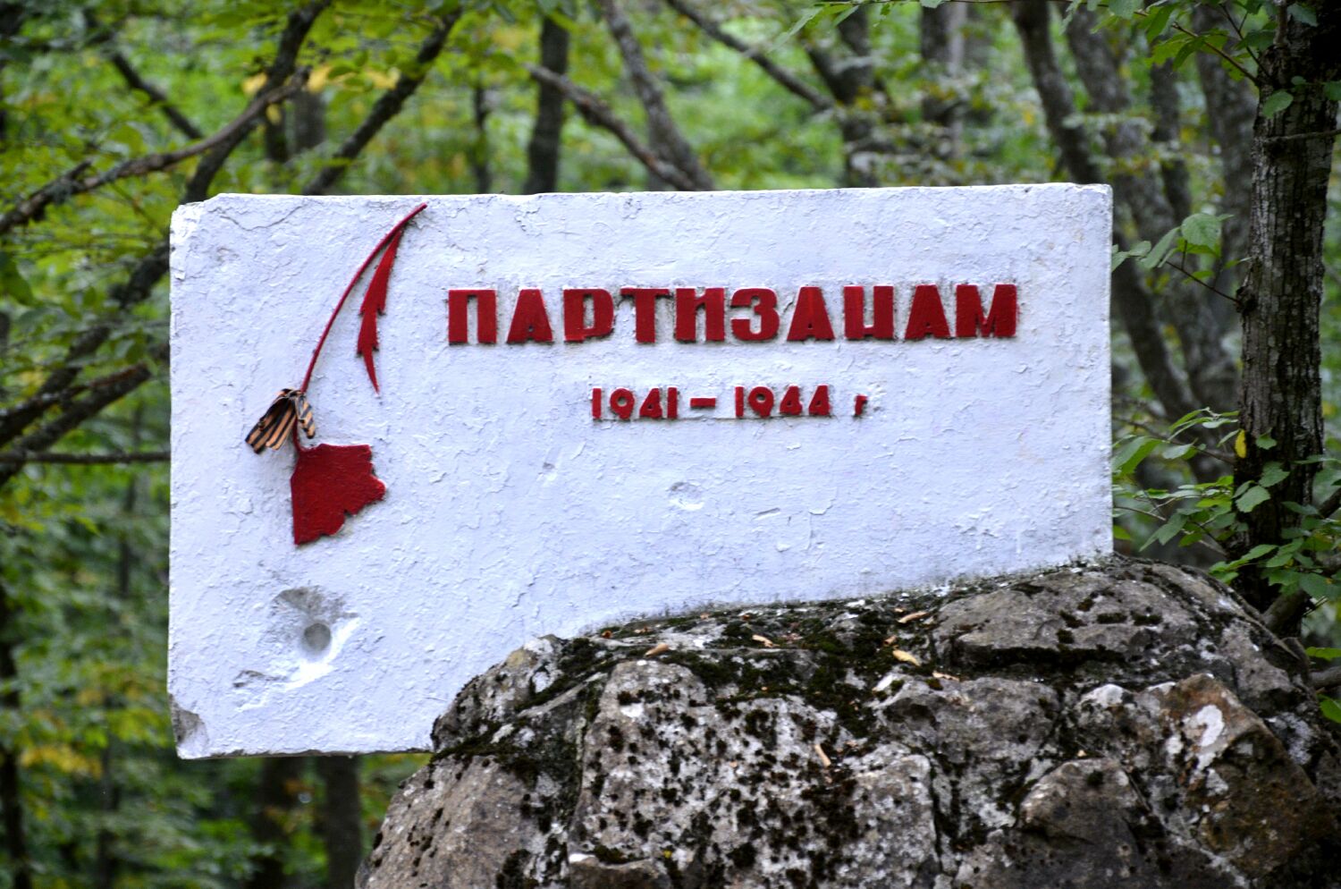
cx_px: 670
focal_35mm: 158
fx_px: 5856
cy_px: 444
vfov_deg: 8.7
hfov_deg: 13.1
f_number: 5.6
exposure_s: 1/50
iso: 800
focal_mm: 105
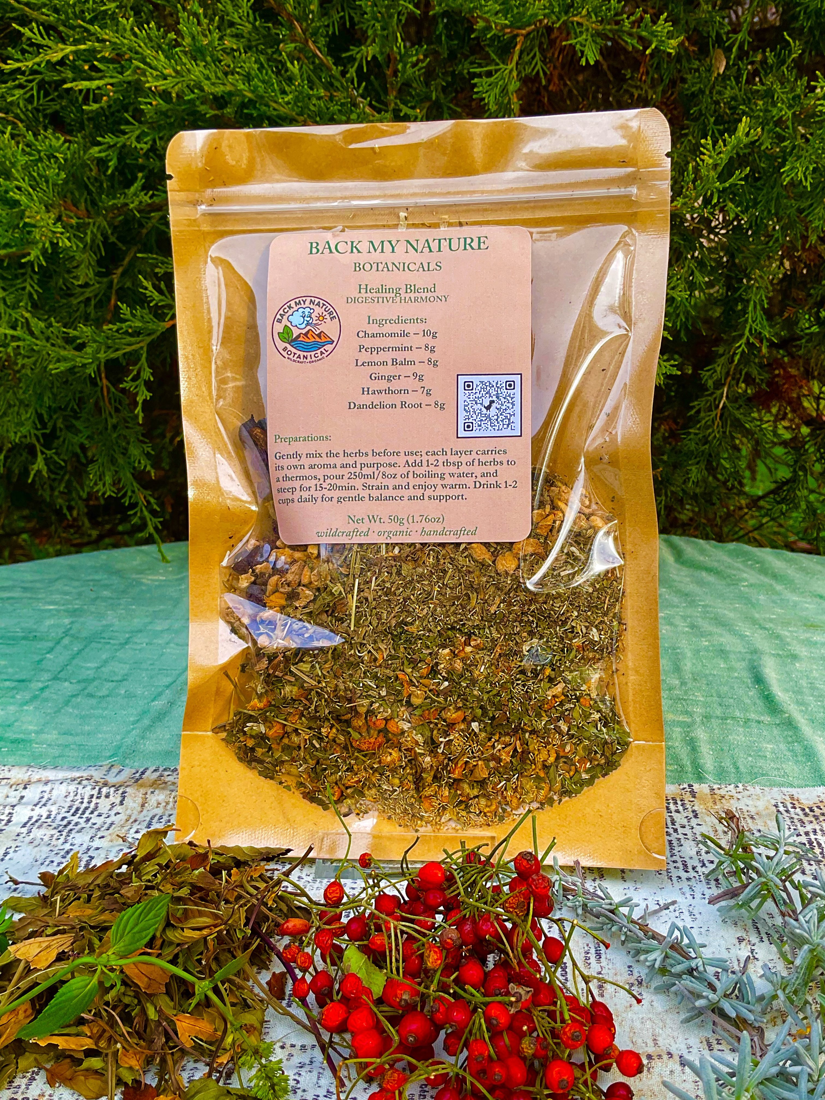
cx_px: 412
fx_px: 922
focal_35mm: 29
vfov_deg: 61.7
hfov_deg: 48.2
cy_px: 550
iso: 16
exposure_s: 1/200
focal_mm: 3
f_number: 1.8
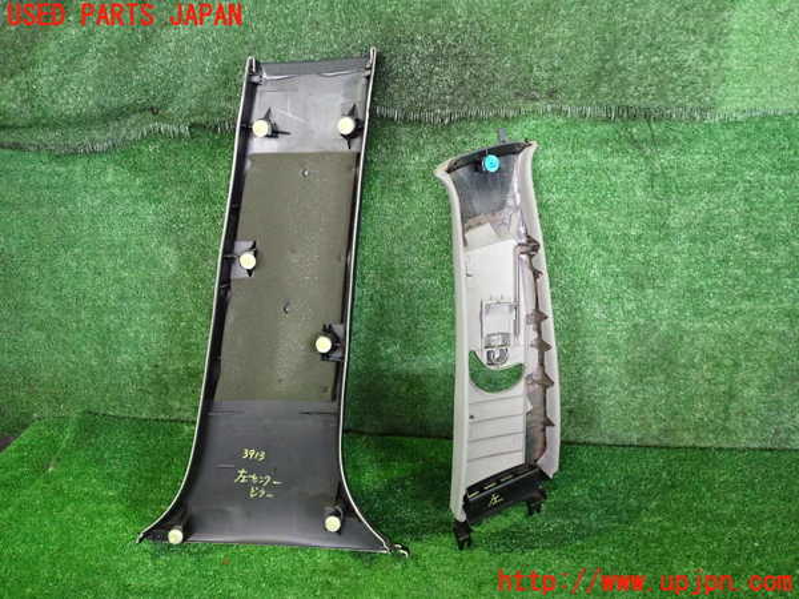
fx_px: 692
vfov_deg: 46.8
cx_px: 400
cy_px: 300
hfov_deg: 60.0
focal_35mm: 30
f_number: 2.3
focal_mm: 5.4
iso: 800
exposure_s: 1/30
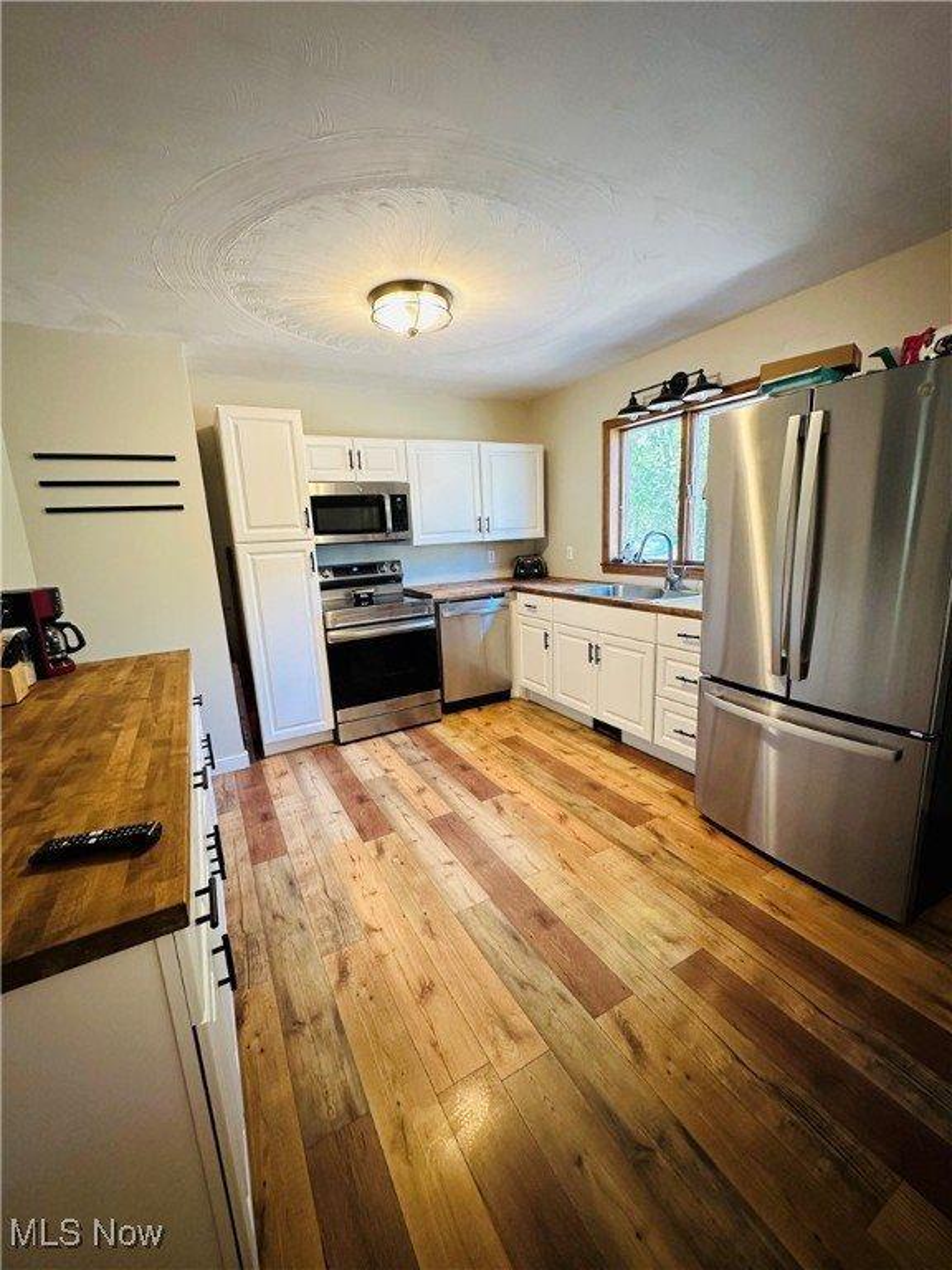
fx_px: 513
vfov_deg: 102.1
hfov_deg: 85.7
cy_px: 635
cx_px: 476
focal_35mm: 14
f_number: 2.2
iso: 320
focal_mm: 2.22
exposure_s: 1/120
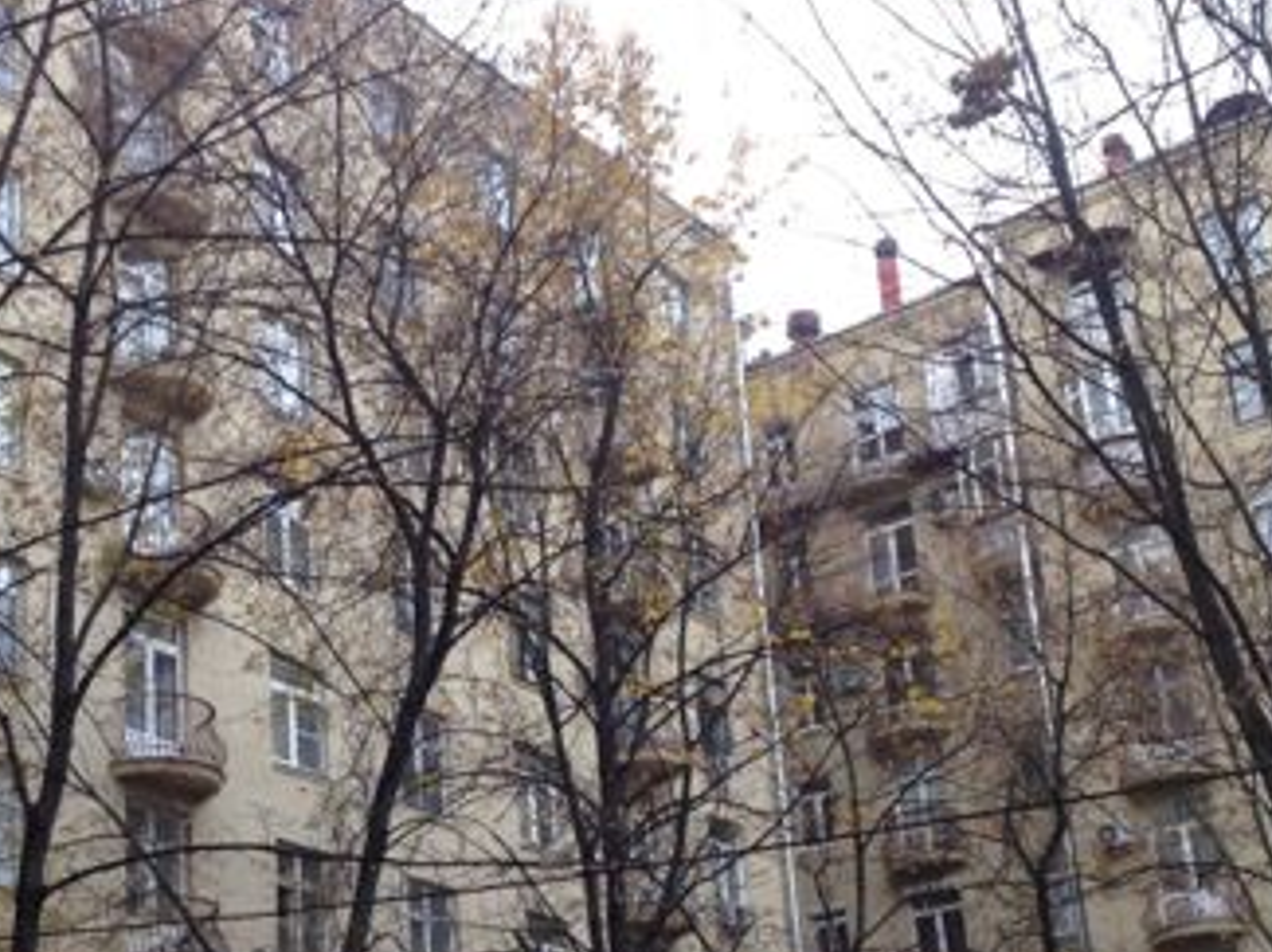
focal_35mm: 69
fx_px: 2533
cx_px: 438
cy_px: 760
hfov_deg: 28.0
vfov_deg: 21.0
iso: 64
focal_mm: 4.28
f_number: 2.4
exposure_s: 1/120
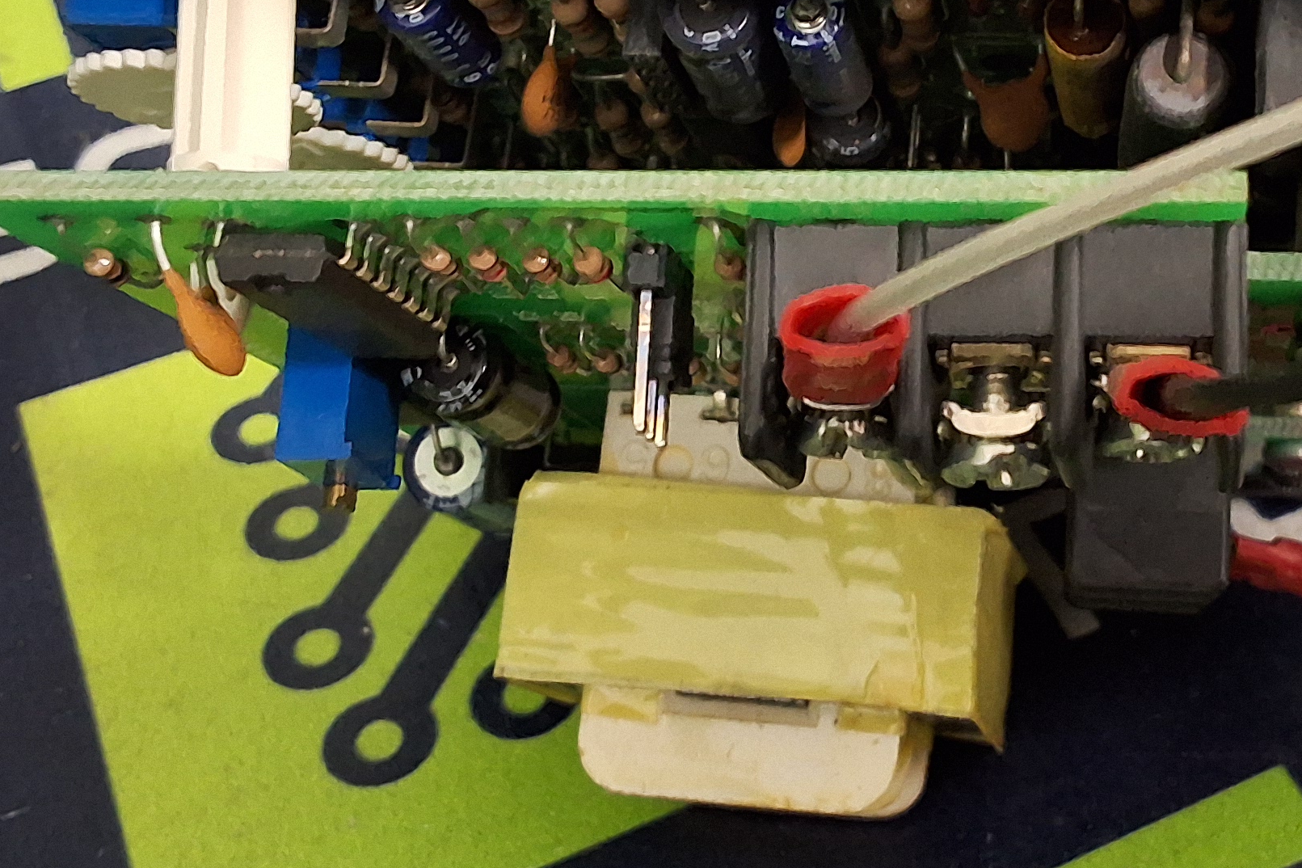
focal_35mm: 59
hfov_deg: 33.5
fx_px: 2134
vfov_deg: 22.9
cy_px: 269
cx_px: 916
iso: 250
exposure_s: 1/24
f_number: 1.9
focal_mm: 2.91
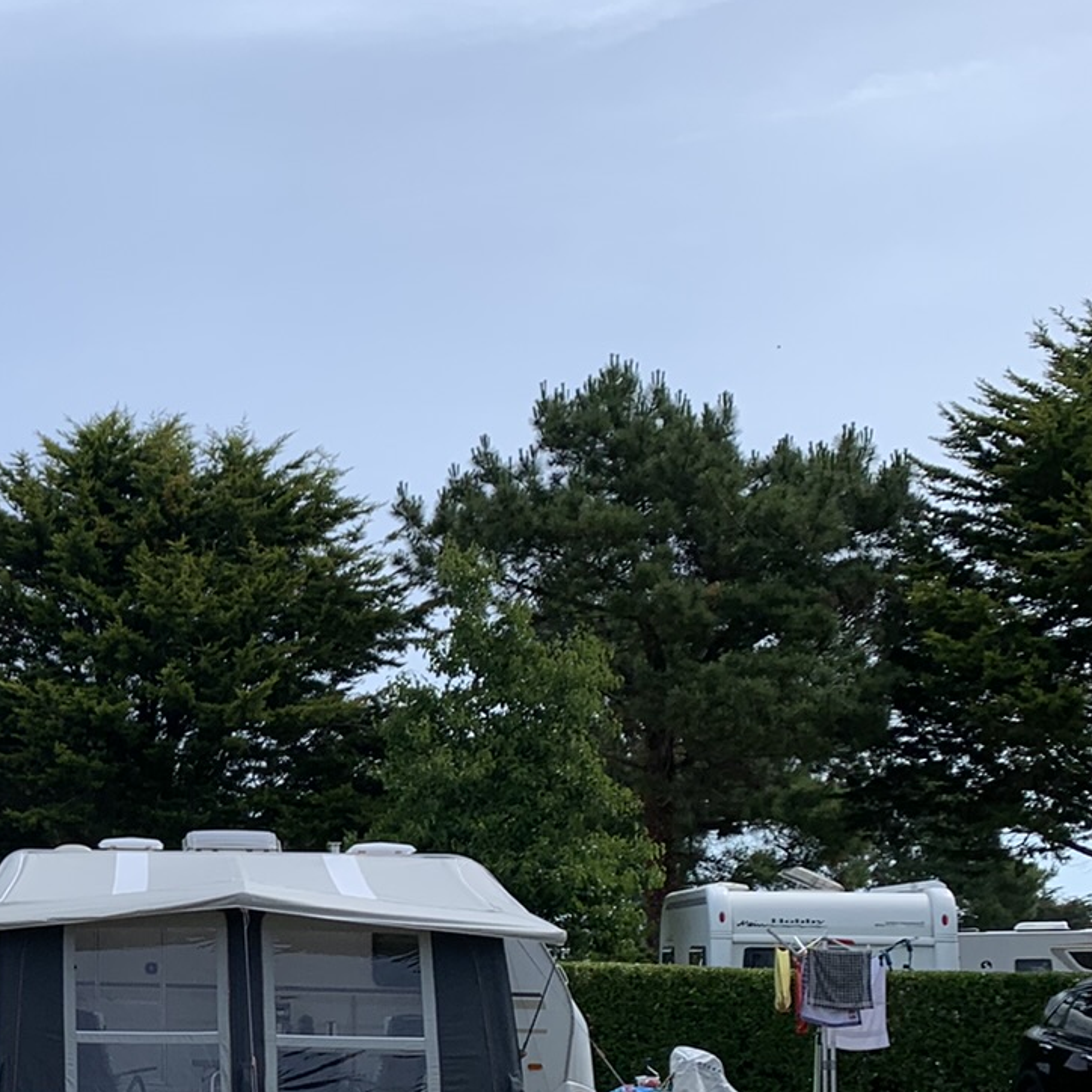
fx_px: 2320
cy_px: 763
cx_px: -279
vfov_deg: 26.3
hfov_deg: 23.7
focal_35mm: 65
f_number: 1.8
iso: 25
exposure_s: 1/2833
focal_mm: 4.25
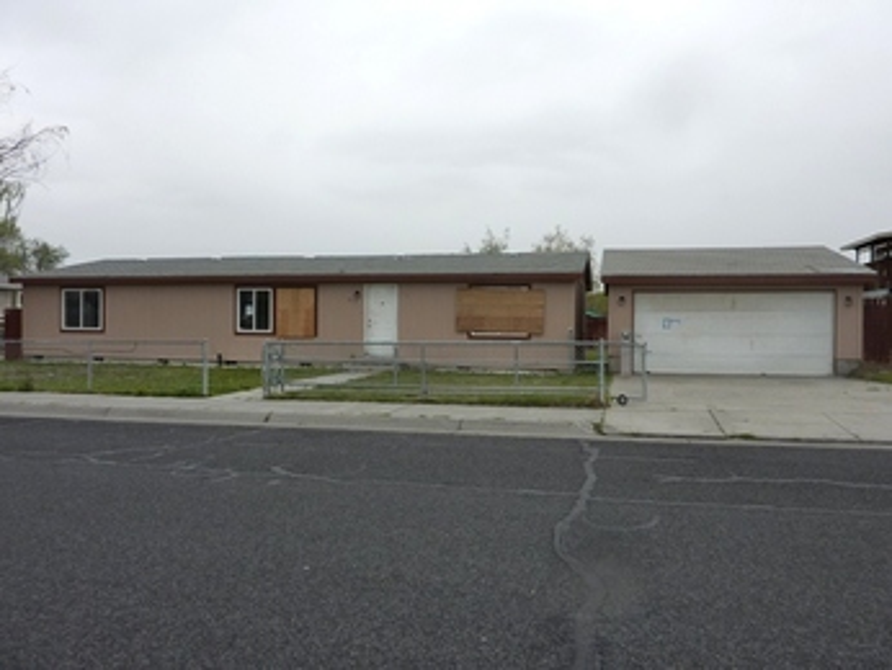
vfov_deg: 54.9
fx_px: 645
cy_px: 335
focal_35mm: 25
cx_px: 446
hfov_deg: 69.4
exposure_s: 1/100
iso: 125
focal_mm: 4.1
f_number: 3.3
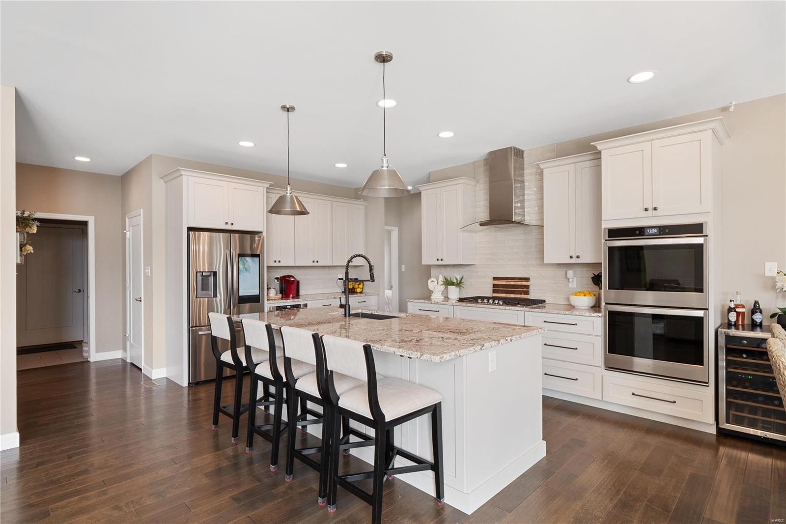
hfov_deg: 90.0
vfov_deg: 67.4
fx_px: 393
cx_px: 393
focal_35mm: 18
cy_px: 262
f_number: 6.3
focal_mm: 9
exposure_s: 1/8
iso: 400
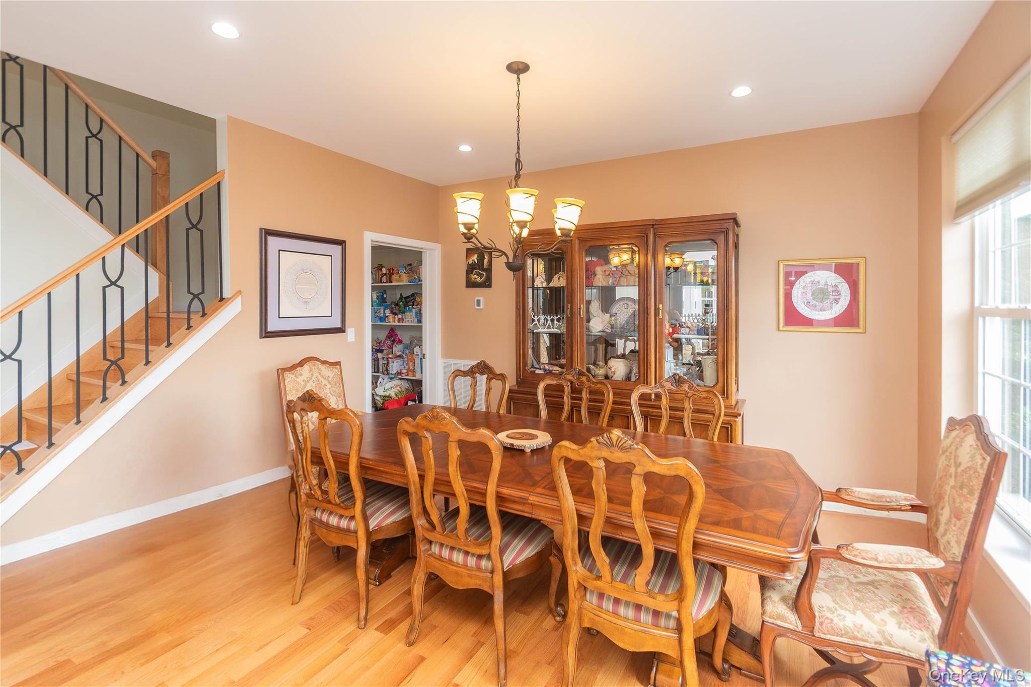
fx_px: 430
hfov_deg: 100.4
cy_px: 344
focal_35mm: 15
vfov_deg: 77.3
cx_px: 516
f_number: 5
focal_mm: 10
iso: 400
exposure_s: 1/60
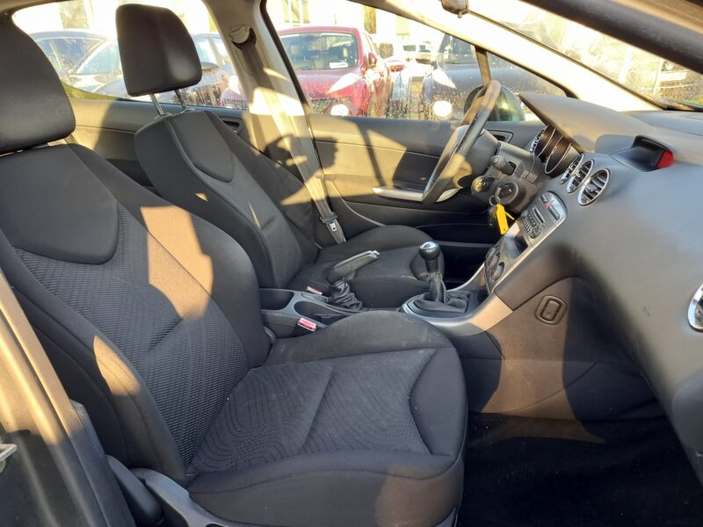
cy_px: 264
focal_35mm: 25
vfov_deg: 54.9
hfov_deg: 69.4
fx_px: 508
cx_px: 352
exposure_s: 1/50
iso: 125
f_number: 2
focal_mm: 4.6
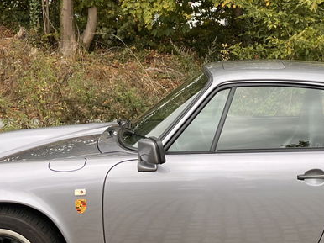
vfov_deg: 21.1
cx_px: 238
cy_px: 55
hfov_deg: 27.8
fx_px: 645
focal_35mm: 69
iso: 40
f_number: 1.6
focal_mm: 5.1
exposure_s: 1/189
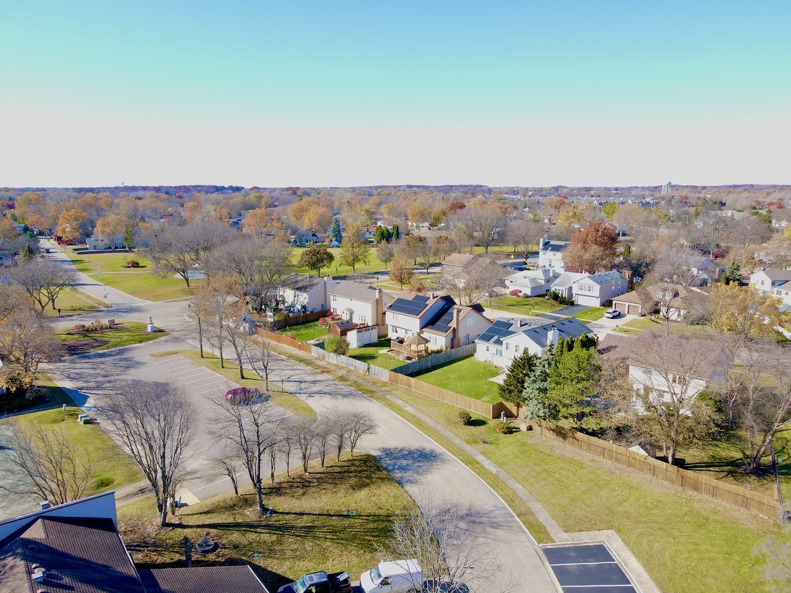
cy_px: 296
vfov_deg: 56.8
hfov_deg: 71.6
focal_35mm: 24
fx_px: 548
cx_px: 396
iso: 100
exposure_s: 1/180
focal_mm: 4.5
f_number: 2.8
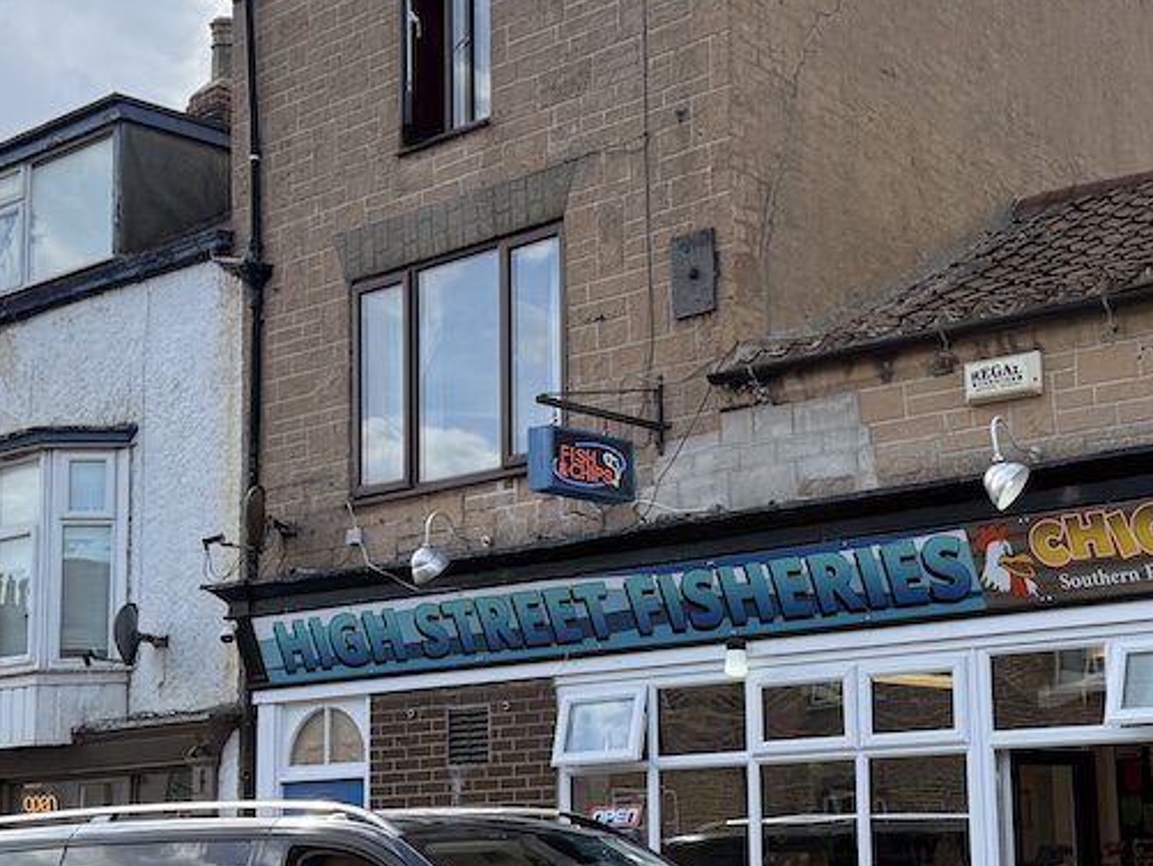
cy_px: 595
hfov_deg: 33.6
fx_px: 1899
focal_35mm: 57
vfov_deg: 25.5
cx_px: 720
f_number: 1.78
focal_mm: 6.76
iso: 100
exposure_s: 1/2370
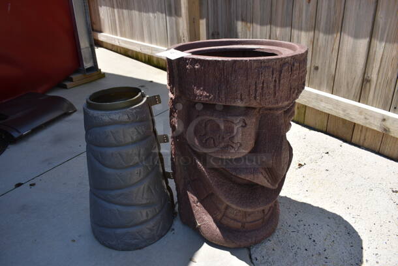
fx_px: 299
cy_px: 133
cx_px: 199
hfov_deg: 67.3
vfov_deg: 48.0
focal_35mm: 27
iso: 200
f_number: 8
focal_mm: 18
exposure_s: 1/400
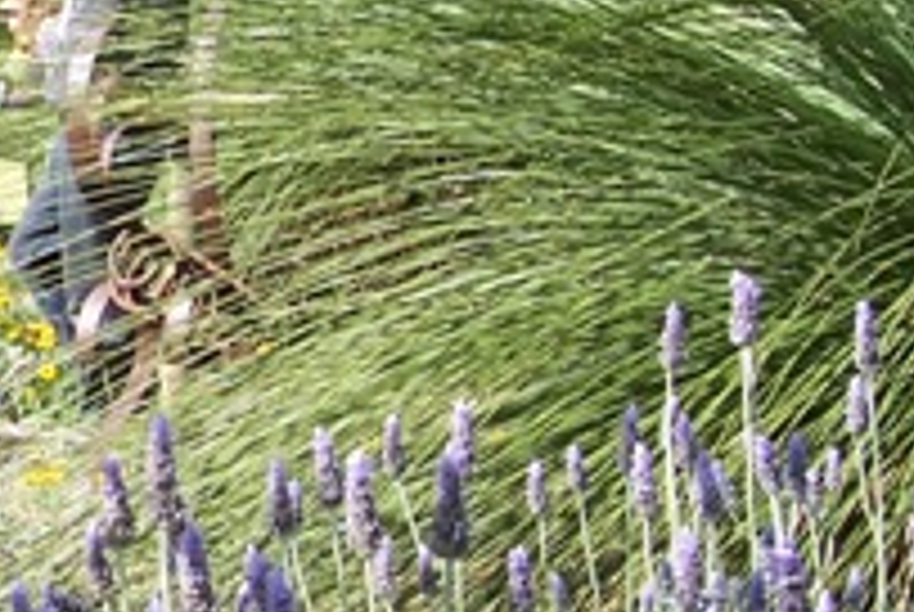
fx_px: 2721
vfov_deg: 12.8
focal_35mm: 107
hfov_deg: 17.3
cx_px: -446
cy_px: 214
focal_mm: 5.6
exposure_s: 1/125
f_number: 5.6
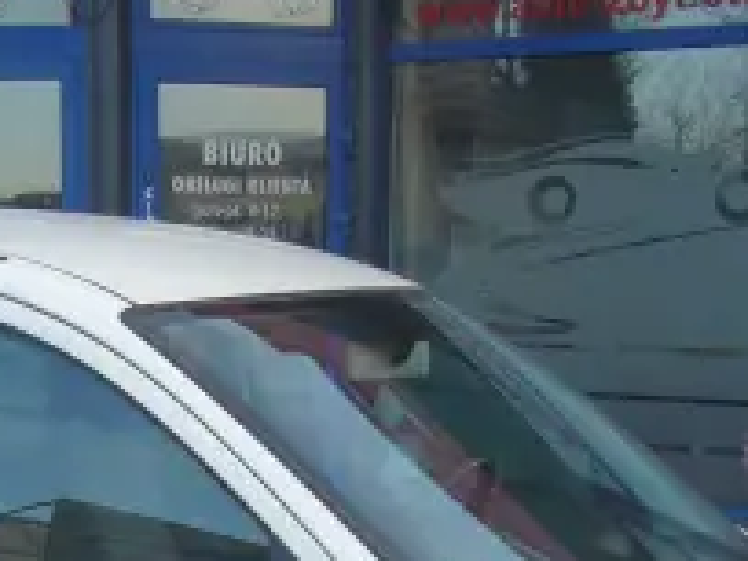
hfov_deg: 22.2
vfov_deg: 16.0
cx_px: 257
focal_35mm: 88
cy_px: 708
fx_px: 1902
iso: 80
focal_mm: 4.6
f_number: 2.8
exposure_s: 1/125
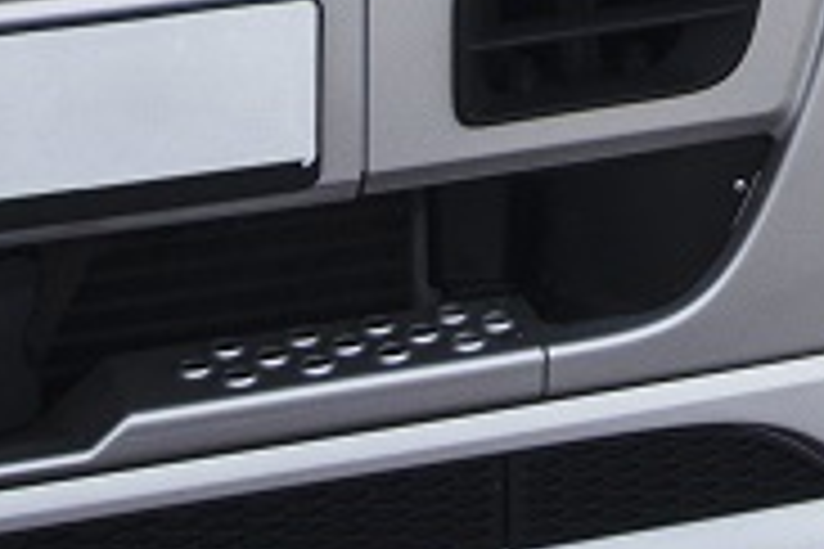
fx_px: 2998
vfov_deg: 9.7
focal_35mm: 131
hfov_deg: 14.1
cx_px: 1432
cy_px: -549
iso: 320
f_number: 11
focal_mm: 20
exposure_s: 1/320
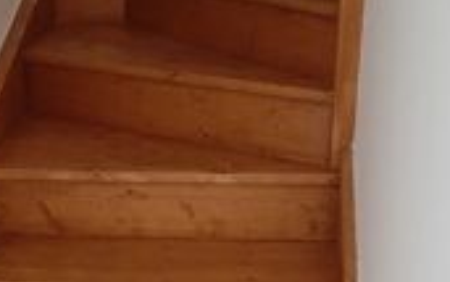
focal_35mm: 69
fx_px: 846
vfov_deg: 18.6
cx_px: 174
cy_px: 257
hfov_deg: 29.7
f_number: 1.7
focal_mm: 3.93
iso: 400
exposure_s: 1/24
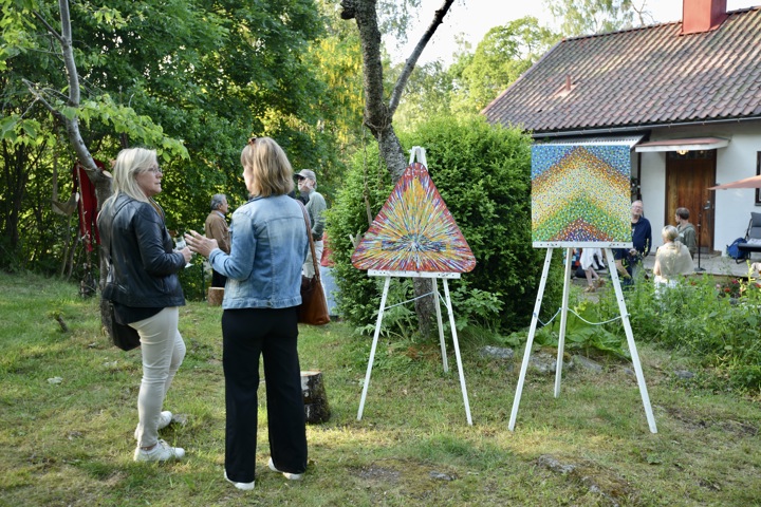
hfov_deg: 54.4
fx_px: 740
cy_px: 254
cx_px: 380
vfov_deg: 37.9
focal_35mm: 35
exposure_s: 1/80
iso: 125
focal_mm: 35
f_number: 4
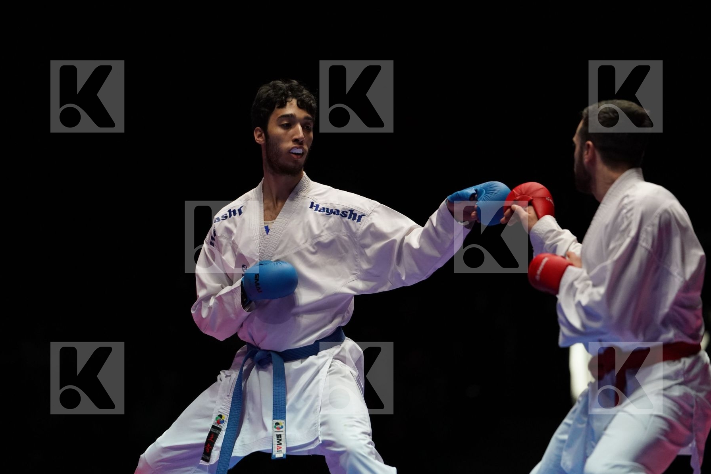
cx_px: 356
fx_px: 3969
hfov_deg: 10.2
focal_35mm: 201
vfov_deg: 6.8
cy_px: 237
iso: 3200
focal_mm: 200
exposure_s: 1/1000
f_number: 2.8
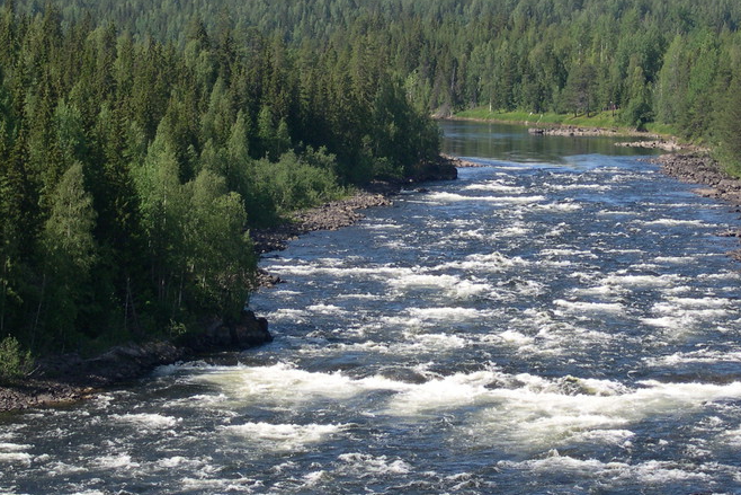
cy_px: 148
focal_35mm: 173
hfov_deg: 11.9
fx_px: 3561
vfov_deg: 7.9
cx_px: 402
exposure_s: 1/417
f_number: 4.9
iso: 100
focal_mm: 24
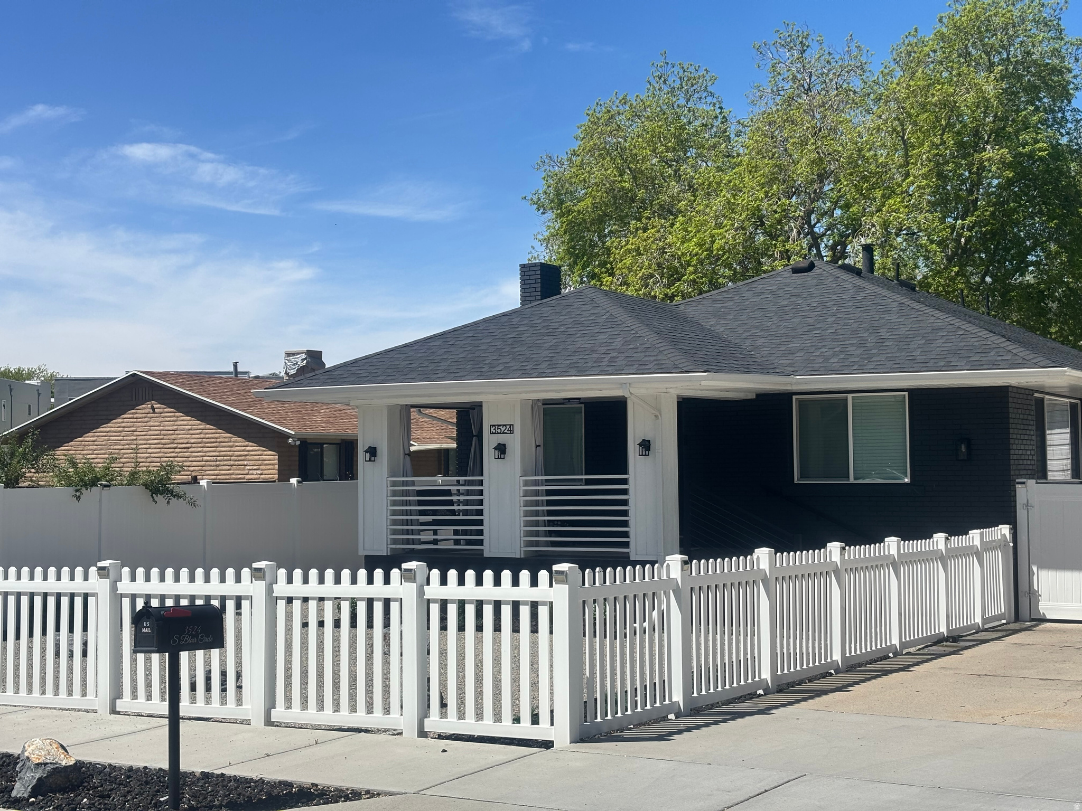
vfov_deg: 28.0
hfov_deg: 36.8
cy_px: 406
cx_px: 541
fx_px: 1625
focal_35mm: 52
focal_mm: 5.96
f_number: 1.6
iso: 32
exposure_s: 1/3534
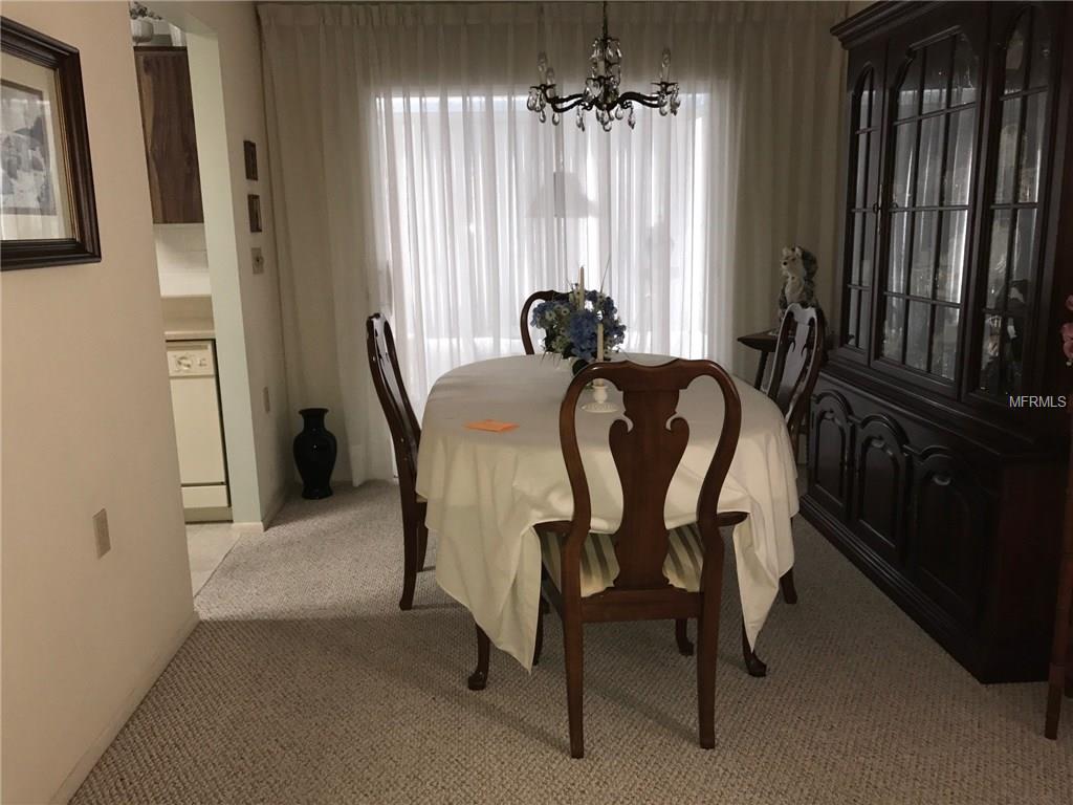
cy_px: 402
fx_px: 868
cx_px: 536
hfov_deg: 63.4
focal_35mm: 28
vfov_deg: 49.7
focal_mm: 3.99
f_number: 1.8
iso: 40
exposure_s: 1/30
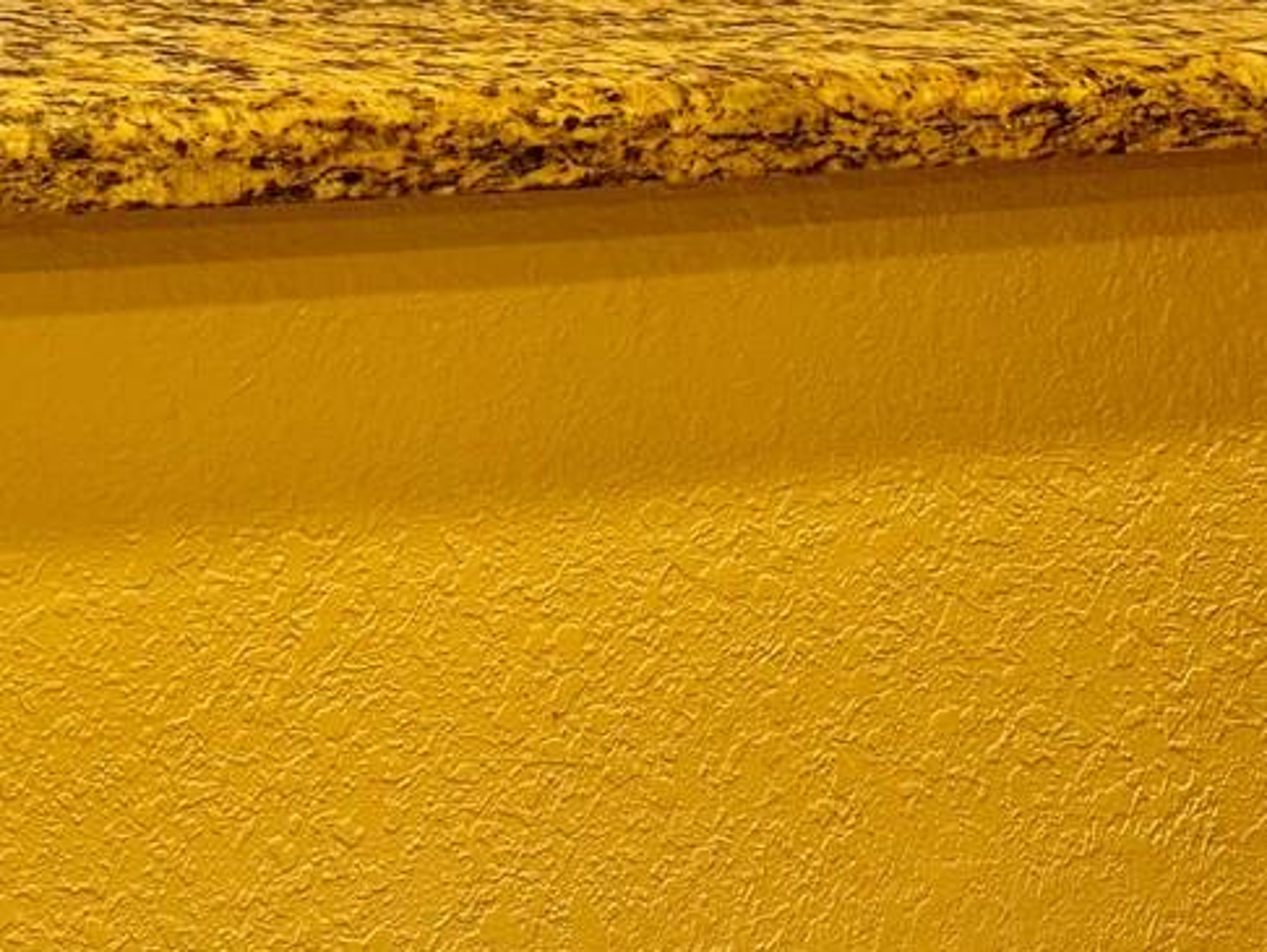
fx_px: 2893
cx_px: -542
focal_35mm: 79
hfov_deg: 21.4
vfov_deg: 17.4
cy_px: -331
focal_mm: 6.76
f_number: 1.78
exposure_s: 1/120
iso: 160
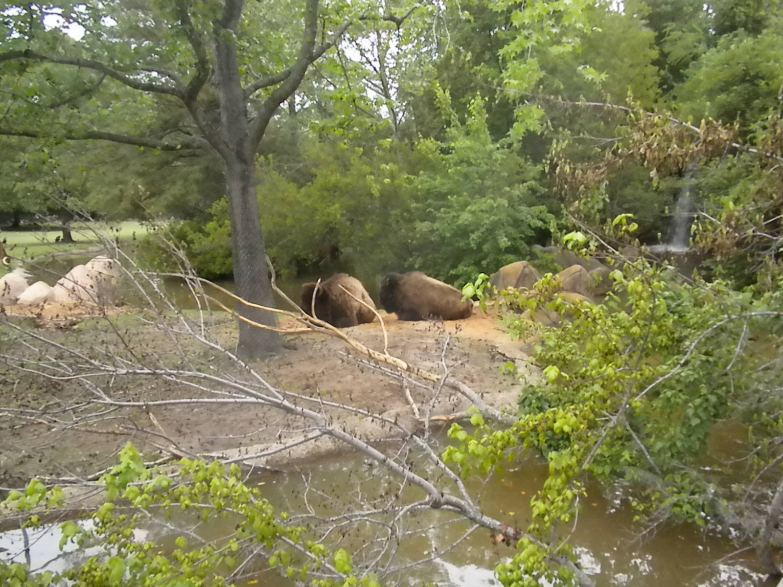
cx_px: 392
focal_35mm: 37
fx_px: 837
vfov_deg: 38.7
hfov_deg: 50.1
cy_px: 294
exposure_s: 1/113
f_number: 10
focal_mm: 6.6
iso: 640
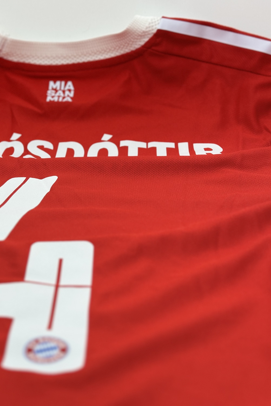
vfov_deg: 30.1
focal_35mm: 67
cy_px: 202
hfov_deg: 20.1
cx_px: 48
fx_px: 756
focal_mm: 6.86
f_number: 1.78
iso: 64
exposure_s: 1/488
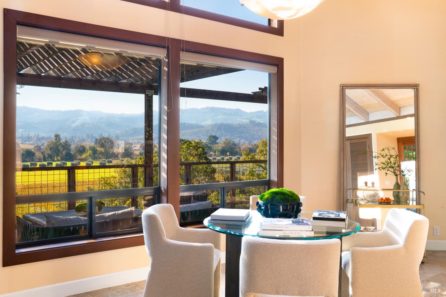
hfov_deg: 55.8
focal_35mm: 34
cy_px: 148
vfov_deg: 38.9
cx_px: 223
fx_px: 421
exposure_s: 1/2.5
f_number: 16
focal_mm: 34
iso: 100
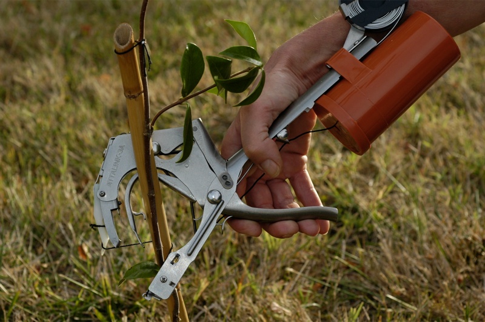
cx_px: 242
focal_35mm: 90
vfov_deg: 15.2
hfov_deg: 22.6
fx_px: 1211
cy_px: 161
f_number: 8
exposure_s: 1/350
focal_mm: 60
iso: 400
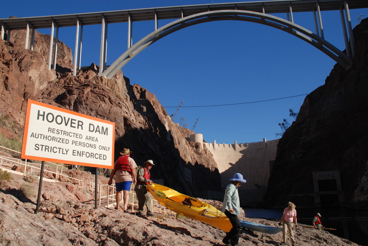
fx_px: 307
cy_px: 123
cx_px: 184
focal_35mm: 30
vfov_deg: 43.7
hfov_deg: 61.9
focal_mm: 20
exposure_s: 1/640
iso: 250
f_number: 7.1
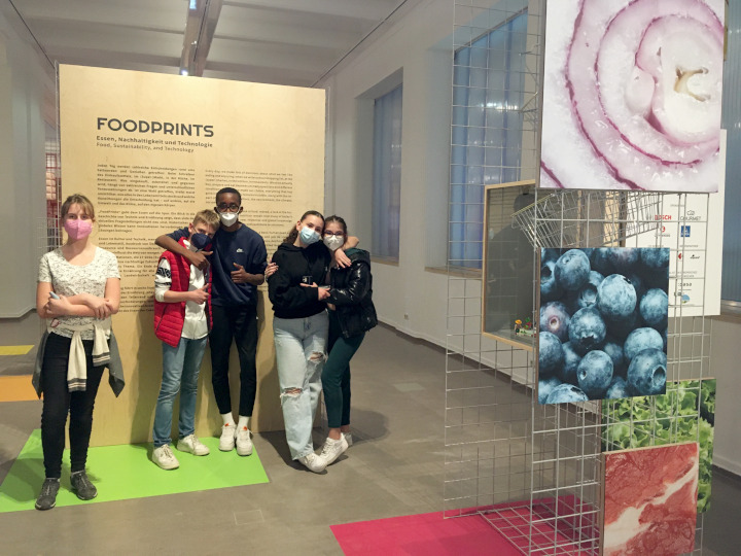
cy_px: 278
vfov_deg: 48.2
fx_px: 621
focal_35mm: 29
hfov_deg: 61.7
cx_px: 370
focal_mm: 4.15
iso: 250
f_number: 2.2
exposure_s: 1/33
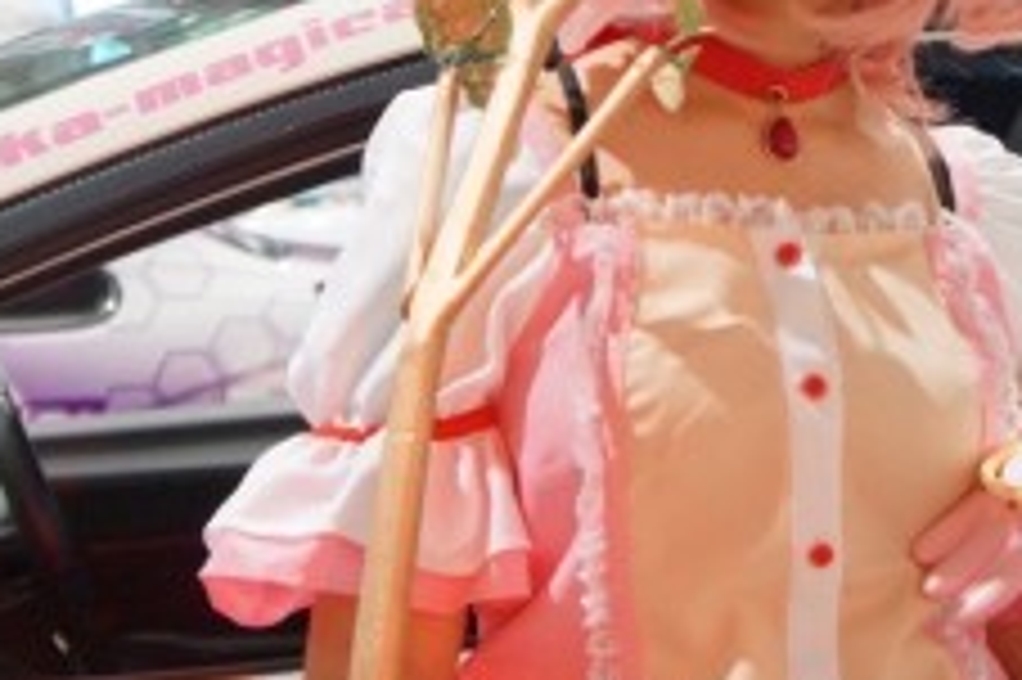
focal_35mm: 111
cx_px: 815
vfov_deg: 12.2
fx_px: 3149
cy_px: 36
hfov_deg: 18.3
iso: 1600
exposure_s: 1/20
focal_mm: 30
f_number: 4
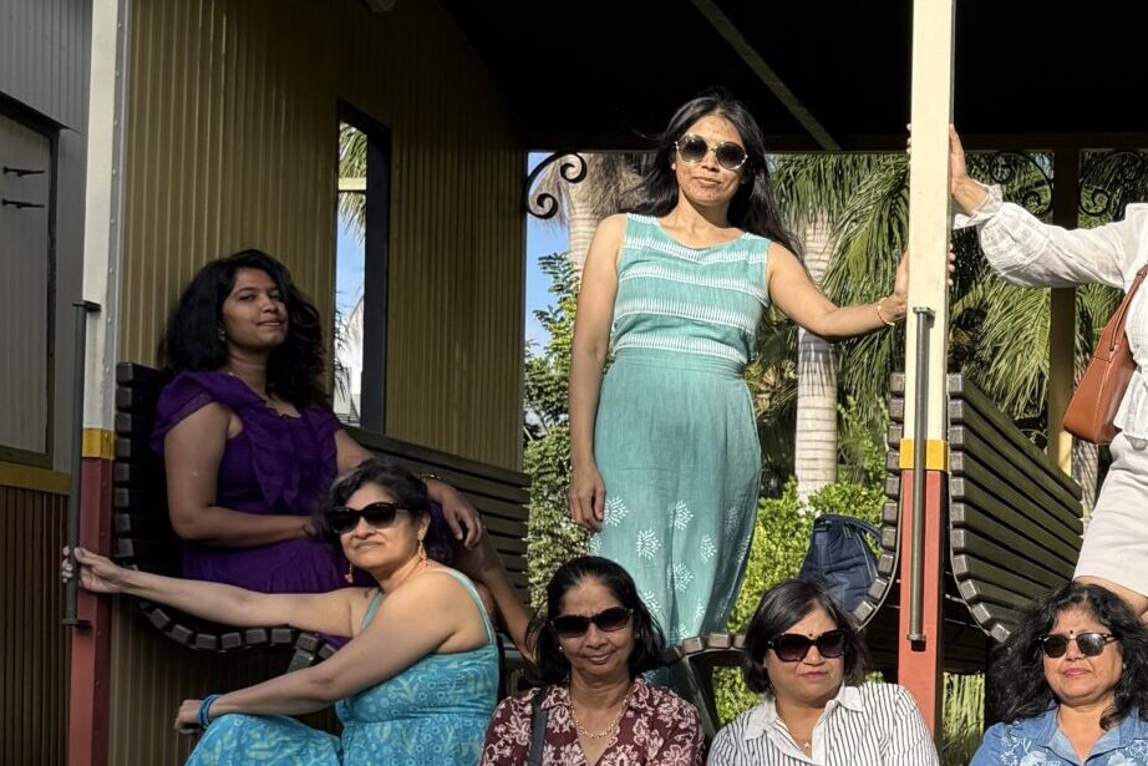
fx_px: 1658
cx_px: 1084
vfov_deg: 25.7
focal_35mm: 52
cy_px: 580
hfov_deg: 35.4
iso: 80
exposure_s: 1/3425
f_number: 1.78
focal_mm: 6.76
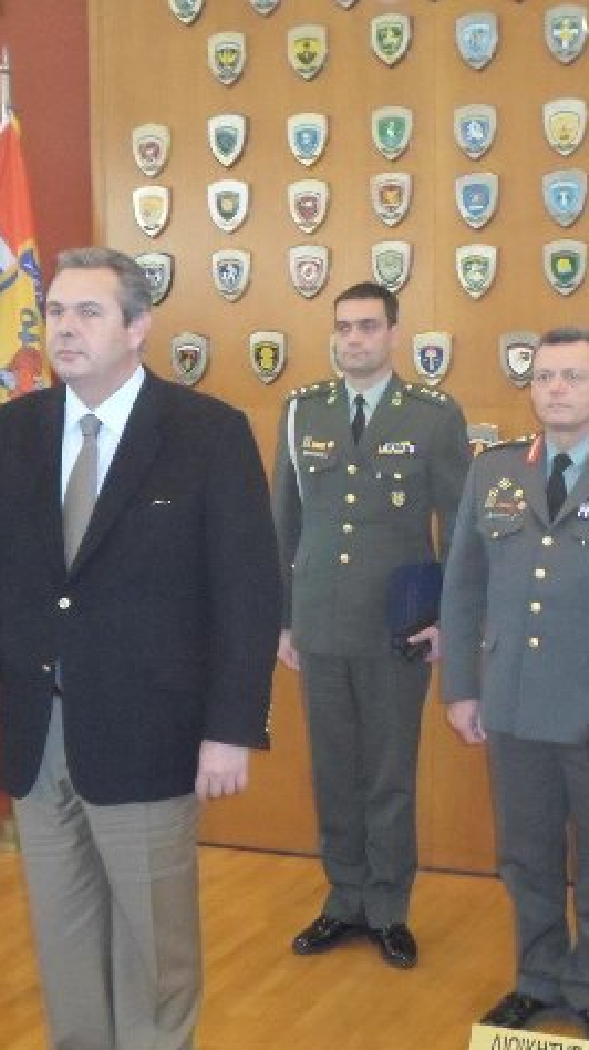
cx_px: 383
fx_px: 1474
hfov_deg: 22.5
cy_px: 529
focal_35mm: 53
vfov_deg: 39.2
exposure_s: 1/45
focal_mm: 6.5
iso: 640
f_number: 3
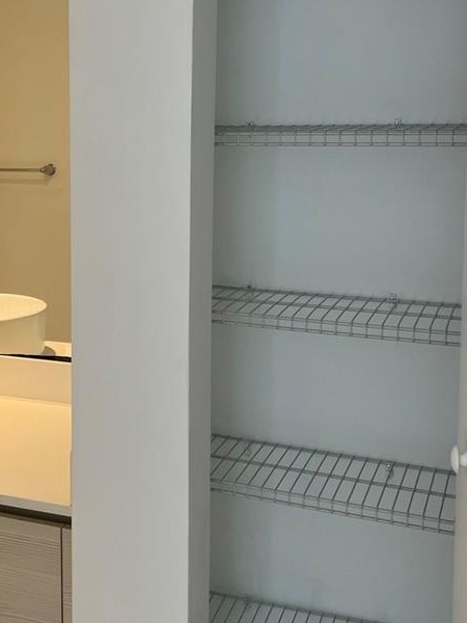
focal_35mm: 52
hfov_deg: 27.7
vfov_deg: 36.5
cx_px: 122
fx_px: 935
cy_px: 219
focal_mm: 5.7
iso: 80
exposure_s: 1/60
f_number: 1.5
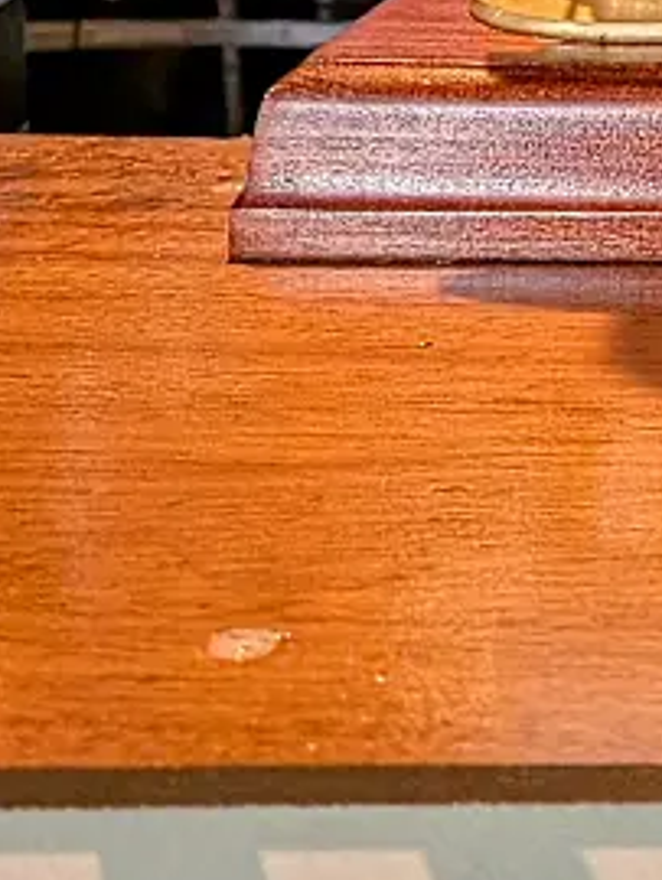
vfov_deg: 21.1
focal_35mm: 91
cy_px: 95
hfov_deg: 14.1
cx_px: 1241
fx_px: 2317
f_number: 1.68
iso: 51
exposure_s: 1/75
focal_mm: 6.9
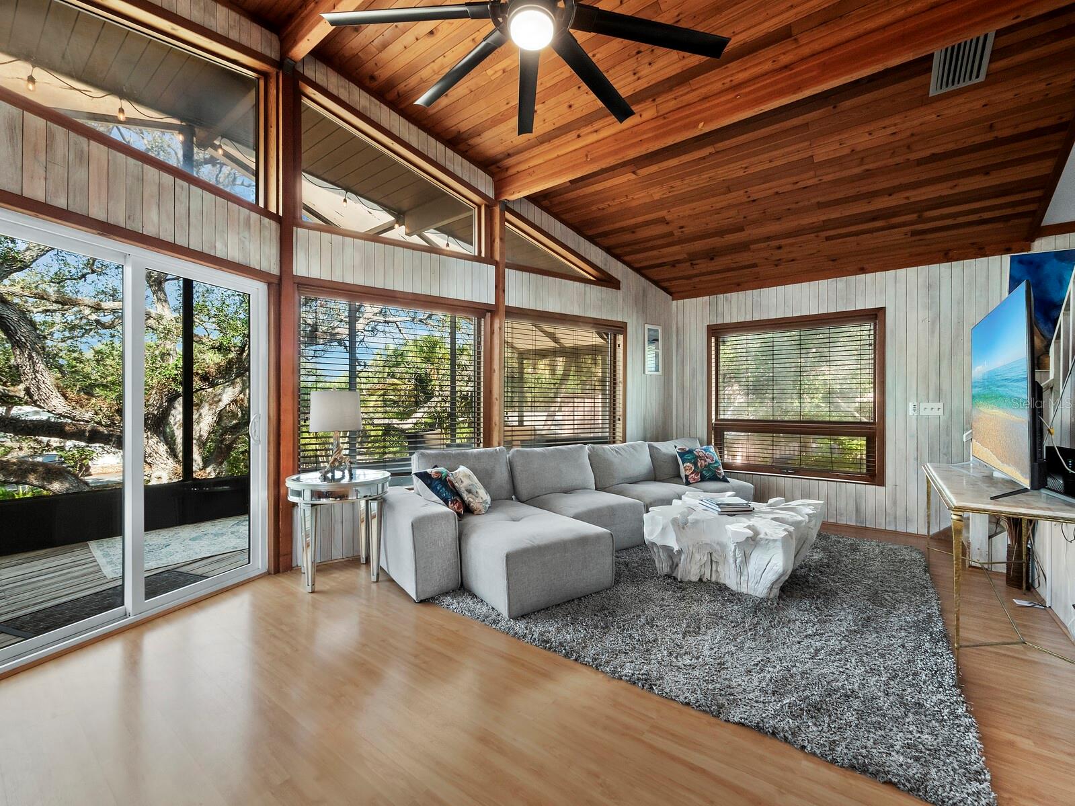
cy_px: 403
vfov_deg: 85.7
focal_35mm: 14
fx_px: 435
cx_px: 538
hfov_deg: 102.1
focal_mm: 7
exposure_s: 1/4
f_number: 11
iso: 400
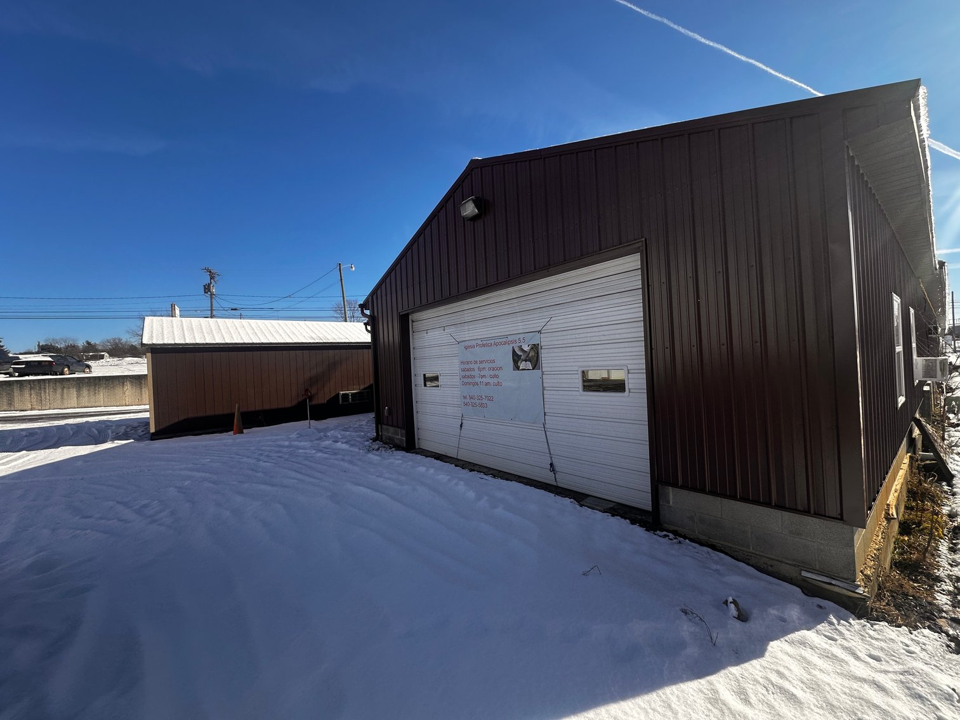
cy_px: 360
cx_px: 480
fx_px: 388
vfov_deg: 85.7
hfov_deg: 102.1
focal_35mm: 14
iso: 40
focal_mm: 2.22
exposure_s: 1/1383
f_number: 2.2
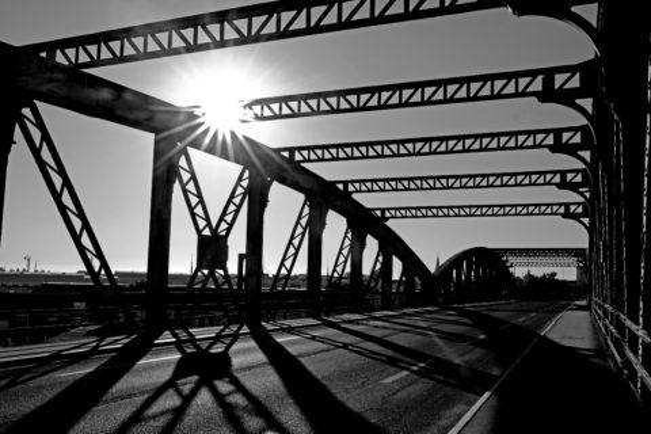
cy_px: 217
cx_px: 326
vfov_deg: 37.9
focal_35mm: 35
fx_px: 633
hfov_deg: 54.4
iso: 320
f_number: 16
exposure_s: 1/320
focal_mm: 23
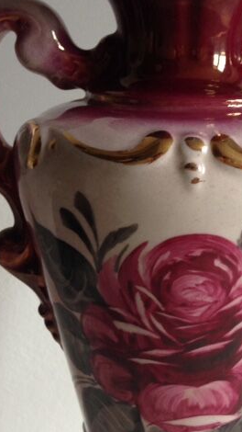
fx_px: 560
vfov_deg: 42.1
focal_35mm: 49
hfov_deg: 24.1
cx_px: 182
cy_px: 213
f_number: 2.4
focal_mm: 4.12
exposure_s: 1/20
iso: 100
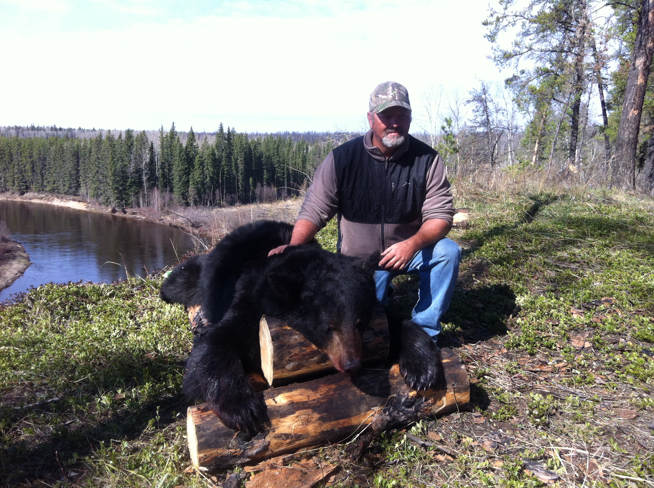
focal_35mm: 35
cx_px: 327
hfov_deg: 52.7
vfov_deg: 40.6
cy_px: 244
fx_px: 660
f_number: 2.8
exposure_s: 1/603
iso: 80
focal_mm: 3.85
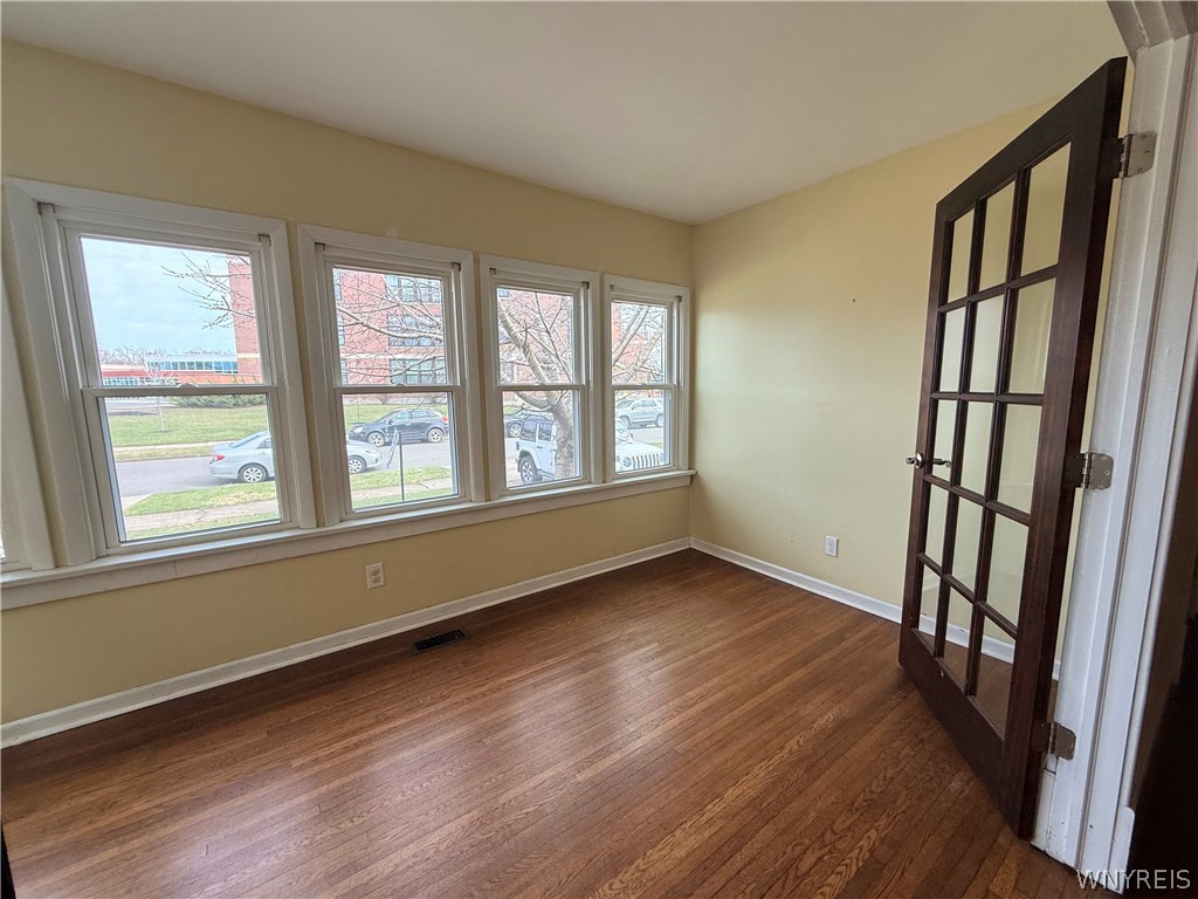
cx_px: 599
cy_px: 450
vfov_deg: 85.7
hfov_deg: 102.1
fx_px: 485
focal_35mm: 14
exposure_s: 1/144
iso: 64
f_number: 2.2
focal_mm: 2.22
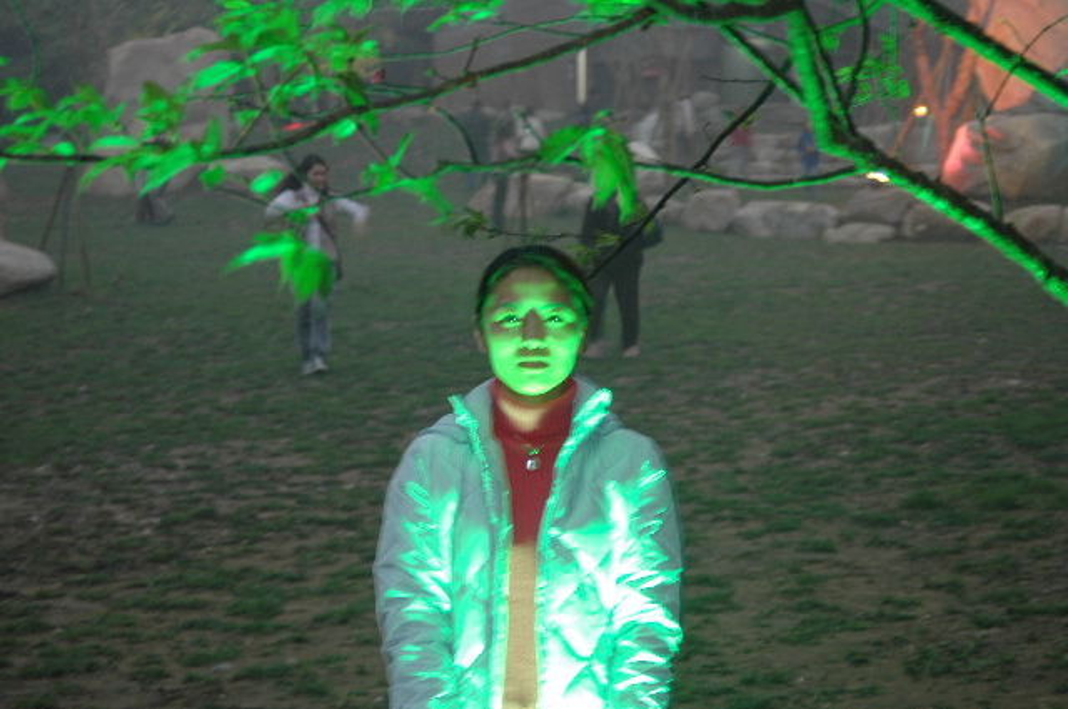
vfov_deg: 15.1
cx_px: 534
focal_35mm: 90
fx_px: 2667
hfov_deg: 22.6
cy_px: 354
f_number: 4.8
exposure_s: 1/8
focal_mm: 60
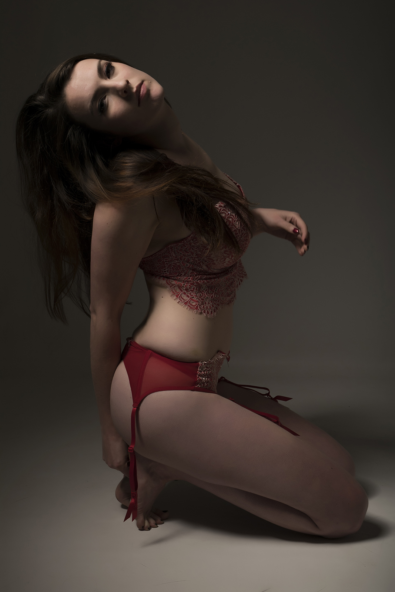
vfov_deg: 29.2
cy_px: 296
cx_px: 198
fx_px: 1135
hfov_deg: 19.7
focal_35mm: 69
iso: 100
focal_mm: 46
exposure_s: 1/200
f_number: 11
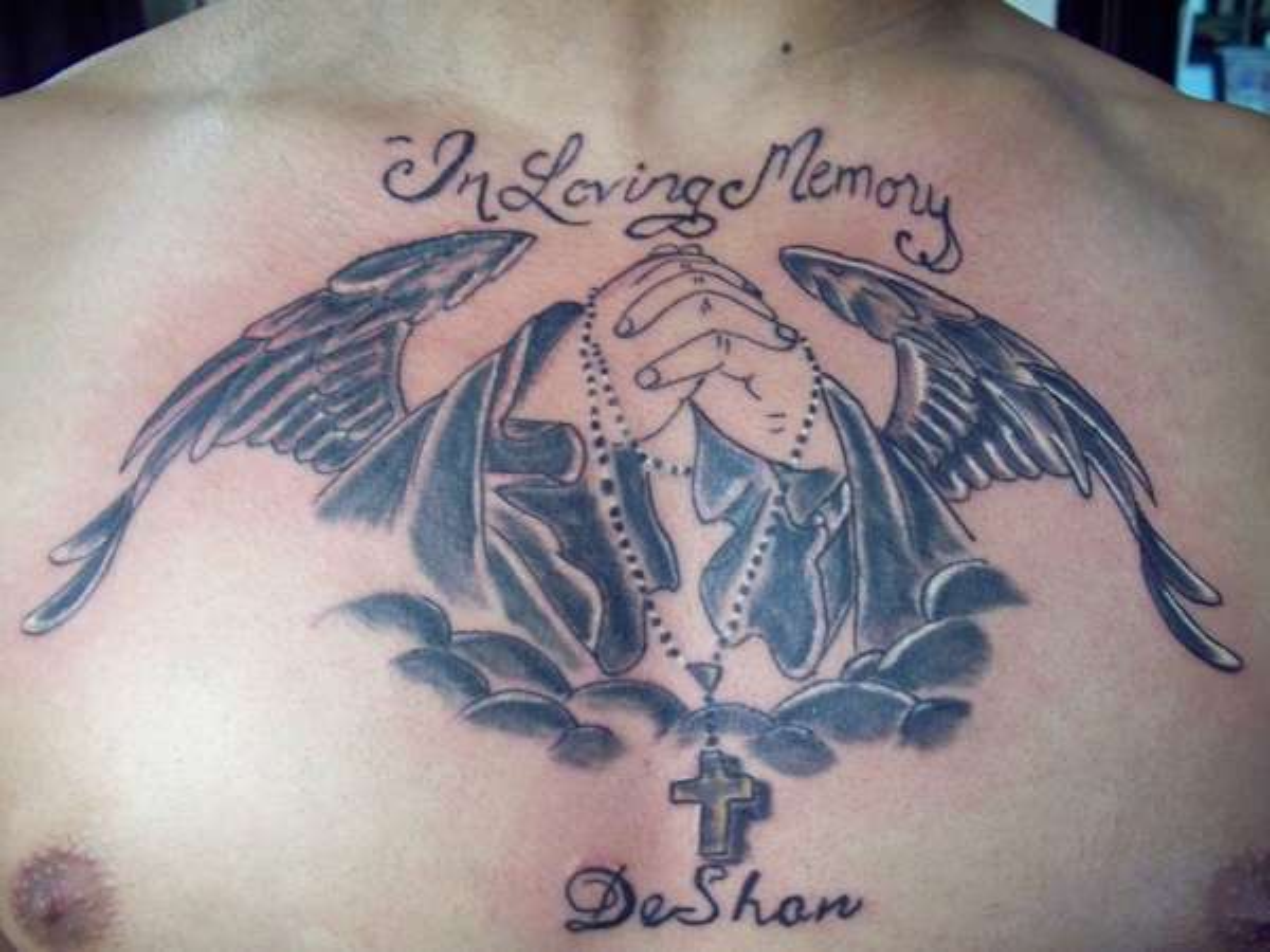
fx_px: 1284
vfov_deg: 40.7
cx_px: 635
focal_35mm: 35
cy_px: 476
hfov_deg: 52.6
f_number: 2.8
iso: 400
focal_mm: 7.54
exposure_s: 1/30
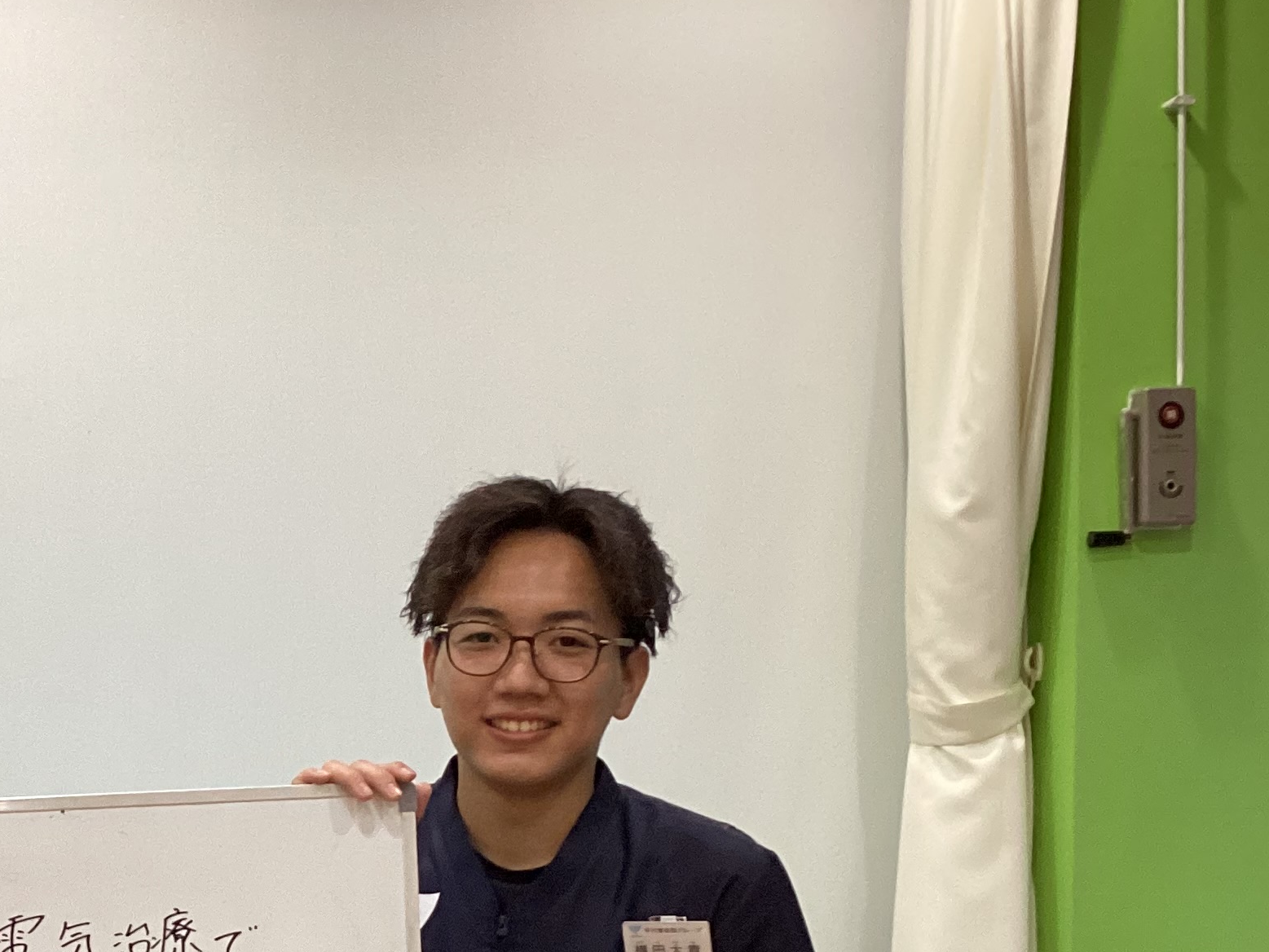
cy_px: 884
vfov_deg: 22.0
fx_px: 2383
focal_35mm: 65
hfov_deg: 28.4
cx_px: 68
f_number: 2.4
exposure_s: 1/60
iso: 320
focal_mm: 3.3
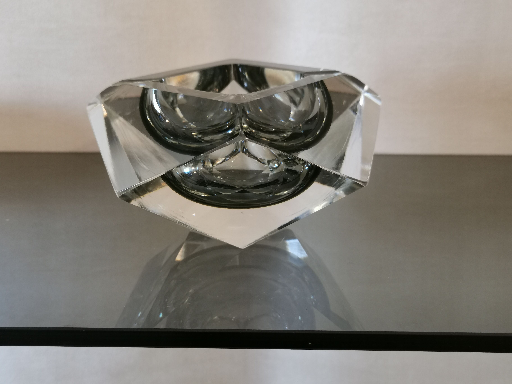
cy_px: 192
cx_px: 256
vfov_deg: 32.9
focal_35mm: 44
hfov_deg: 42.9
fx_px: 651
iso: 125
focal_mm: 5.58
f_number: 1.8
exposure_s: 1/50
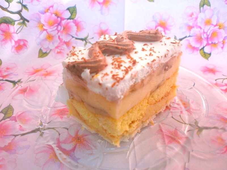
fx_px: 177
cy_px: 85
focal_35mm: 27
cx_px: 114
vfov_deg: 51.4
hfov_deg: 65.3
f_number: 2.9
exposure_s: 1/60
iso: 100
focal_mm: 4.8
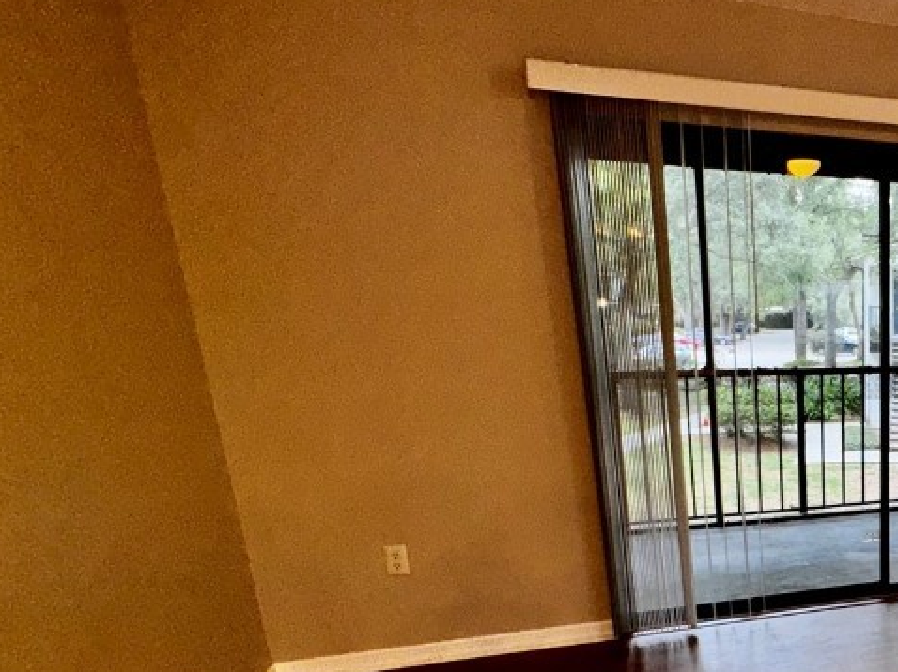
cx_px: 926
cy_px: 514
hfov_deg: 47.9
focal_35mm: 30
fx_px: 778
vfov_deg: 45.0
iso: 80
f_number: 2.2
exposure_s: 1/83
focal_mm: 2.22
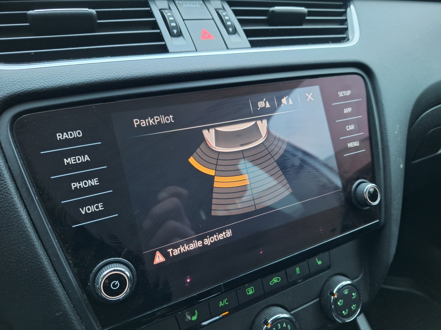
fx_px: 293
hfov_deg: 73.9
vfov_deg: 58.9
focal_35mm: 23
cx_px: 220
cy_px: 165
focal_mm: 5.54
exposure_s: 1/20
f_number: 1.8
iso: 400
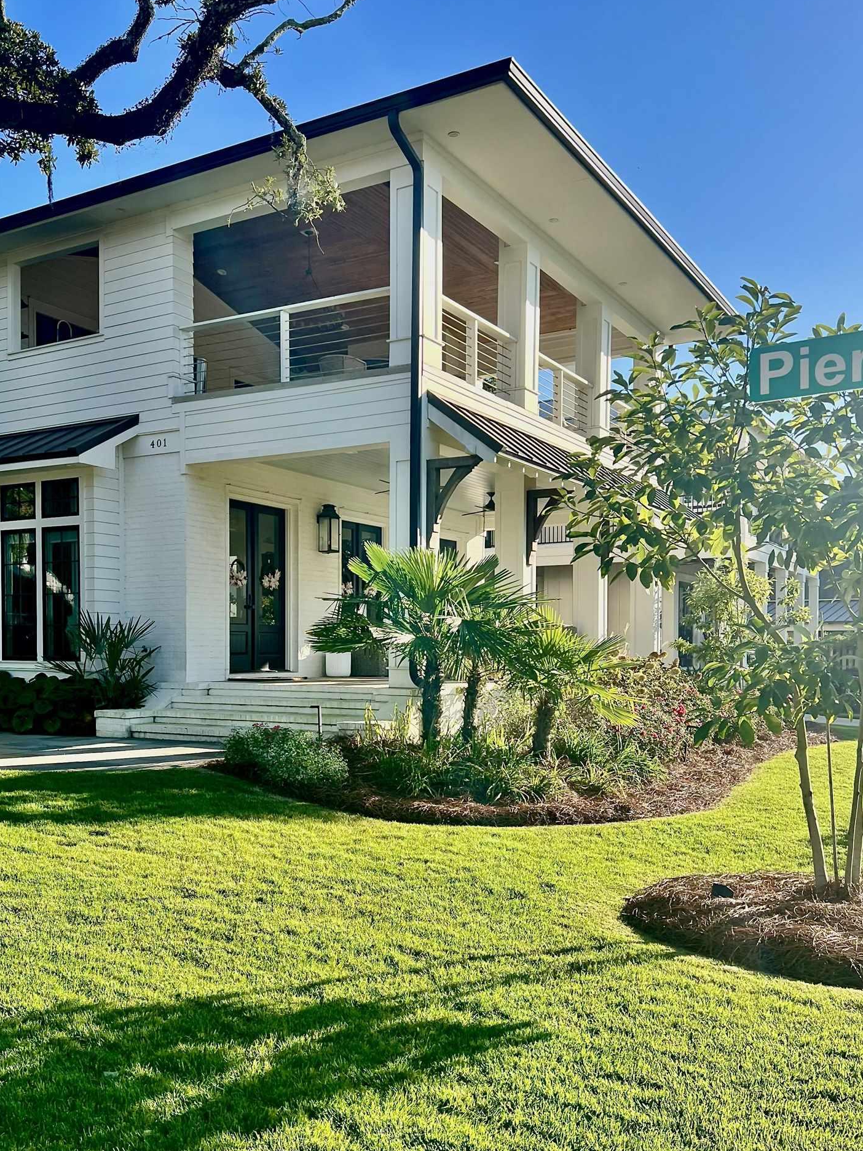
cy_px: 660
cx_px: 371
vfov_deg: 56.6
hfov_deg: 44.1
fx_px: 1064
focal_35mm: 32
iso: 50
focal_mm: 5.7
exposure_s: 1/1901
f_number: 1.5
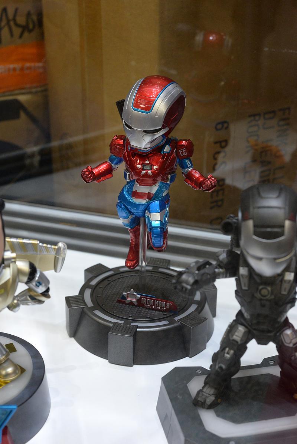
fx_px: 618
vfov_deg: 39.6
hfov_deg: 27.0
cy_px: 222
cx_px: 148
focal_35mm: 50
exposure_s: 1/100
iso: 3200
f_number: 6.3
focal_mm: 50
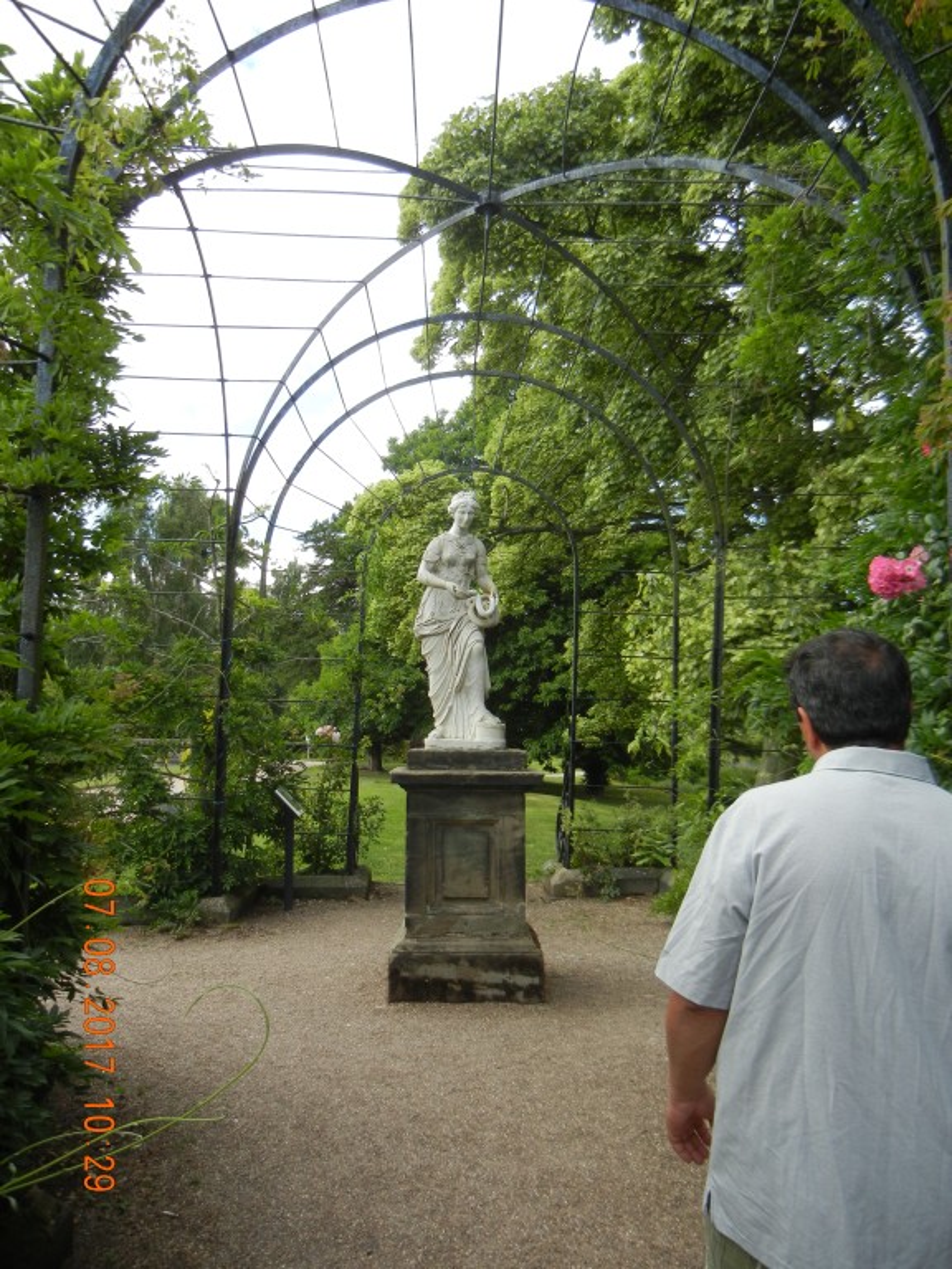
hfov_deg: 46.8
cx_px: 476
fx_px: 1100
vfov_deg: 60.0
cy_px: 634
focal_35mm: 30
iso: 160
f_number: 3.5
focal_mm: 5.4
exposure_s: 1/468
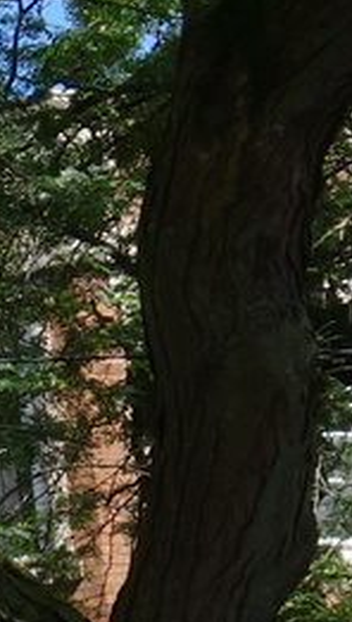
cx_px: -1365
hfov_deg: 4.7
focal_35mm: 220
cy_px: 1007
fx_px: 3639
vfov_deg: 9.4
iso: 125
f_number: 5.6
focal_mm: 12.48
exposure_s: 1/250
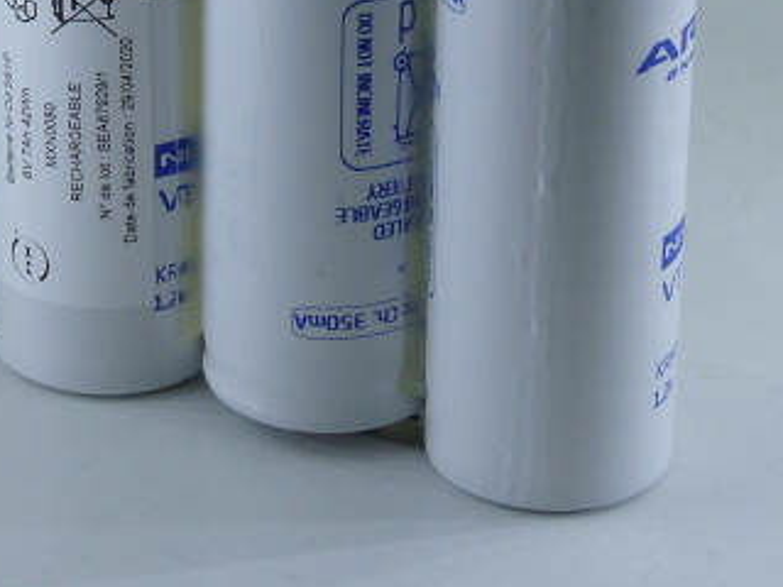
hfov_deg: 8.6
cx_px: 81
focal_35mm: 230
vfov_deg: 6.4
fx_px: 5203
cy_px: 66
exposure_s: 1/200
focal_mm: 11.5
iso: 100
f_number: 4.5
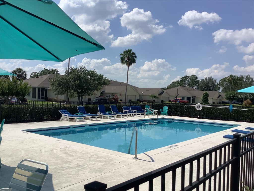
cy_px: 96
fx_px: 227
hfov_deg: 58.4
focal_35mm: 31
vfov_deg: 45.4
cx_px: 127
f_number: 2.4
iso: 25
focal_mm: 3.3
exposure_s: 1/3268
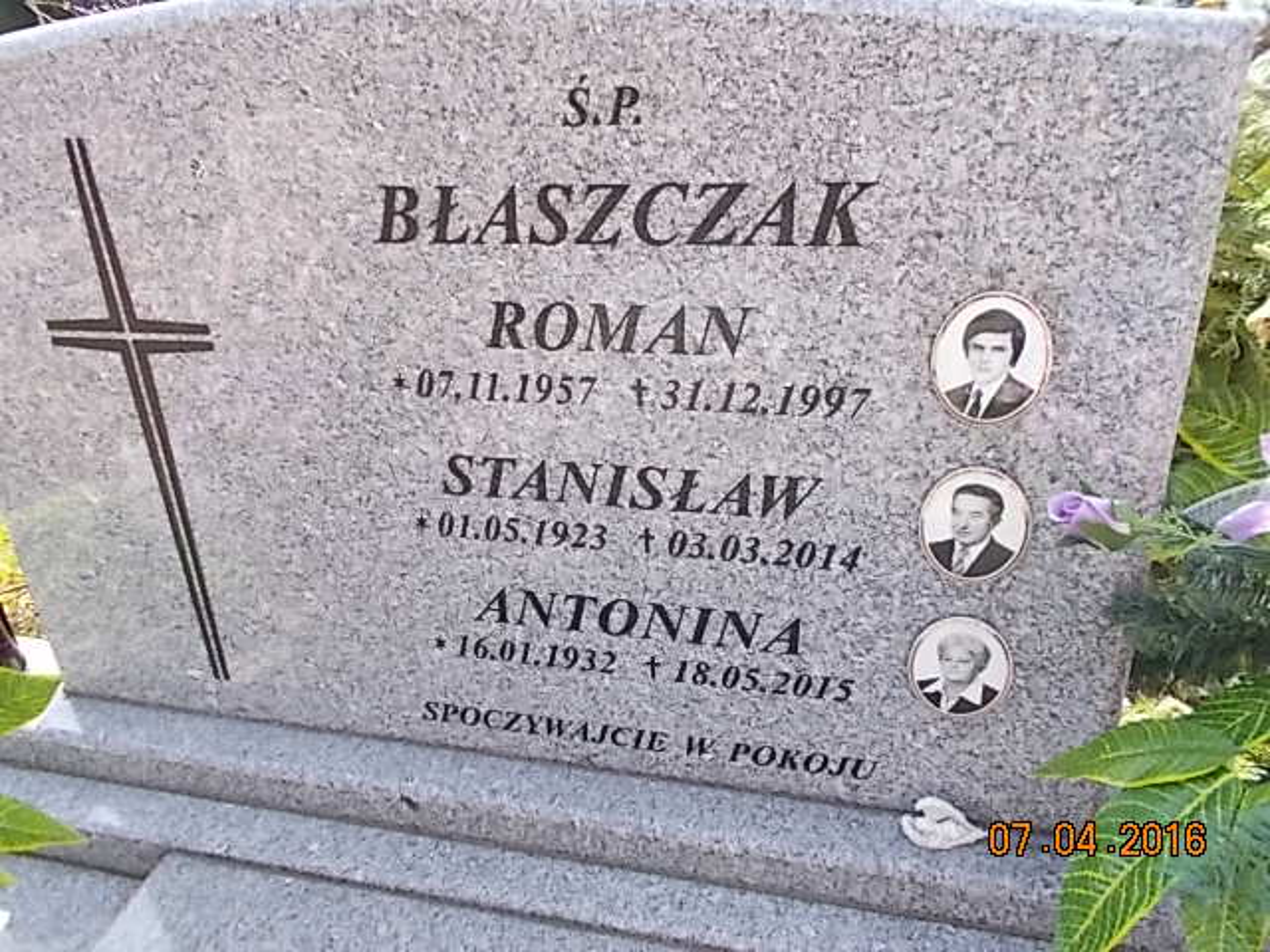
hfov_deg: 67.3
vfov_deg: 53.1
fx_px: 954
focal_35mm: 26
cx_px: 635
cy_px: 476
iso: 80
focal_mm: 4.6
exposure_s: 1/125
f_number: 3.2
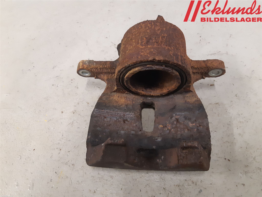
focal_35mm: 26
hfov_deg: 67.3
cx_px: 131
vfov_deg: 53.1
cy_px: 98
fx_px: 197
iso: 320
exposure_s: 1/50
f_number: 1.7
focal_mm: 3.93
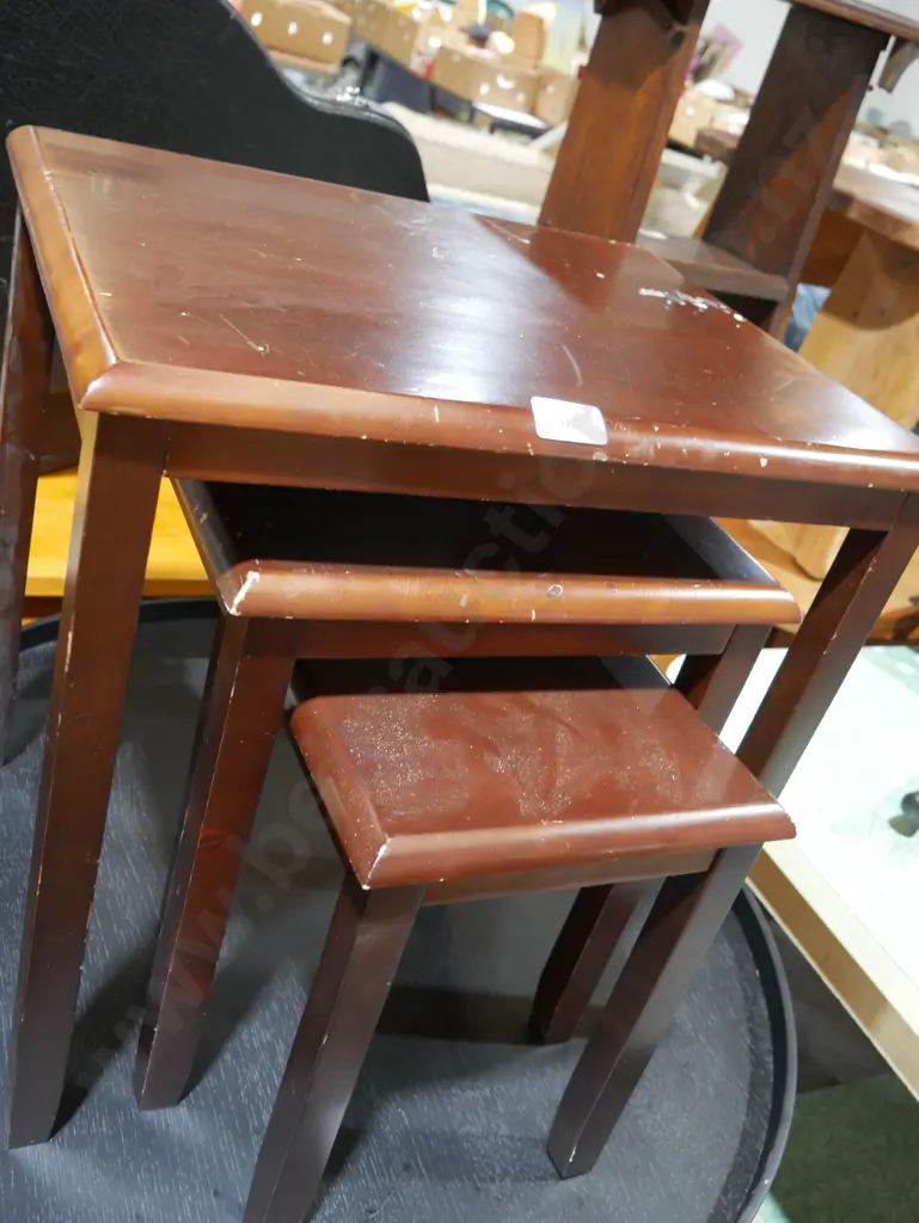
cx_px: 460
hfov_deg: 44.2
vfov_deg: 56.8
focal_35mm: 32
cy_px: 612
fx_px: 1132
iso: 1600
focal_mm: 16
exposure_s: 1/60
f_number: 3.6
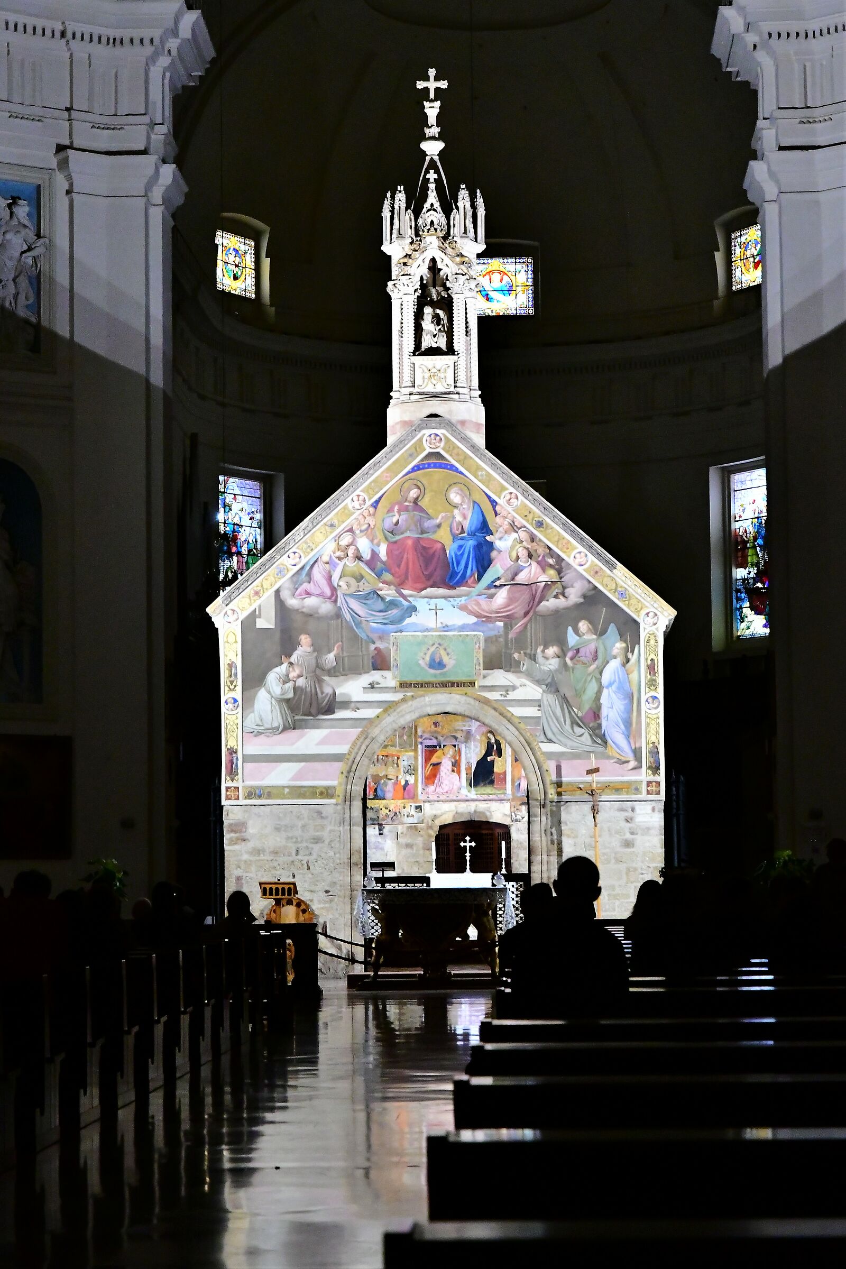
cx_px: 423
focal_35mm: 75
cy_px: 634
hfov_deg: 18.2
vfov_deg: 27.0
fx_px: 2644
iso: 6400
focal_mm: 50
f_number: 5
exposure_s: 1/40
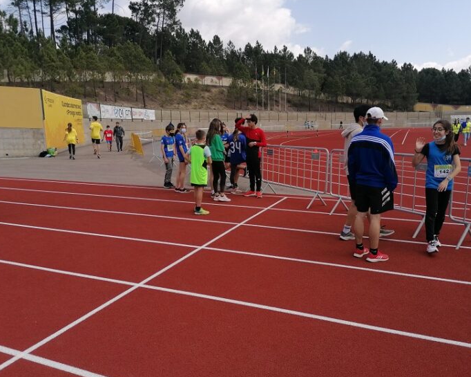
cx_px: 251
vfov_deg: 49.9
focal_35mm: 29
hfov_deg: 60.4
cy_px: 188
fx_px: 404
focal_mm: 4.75
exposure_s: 1/1325
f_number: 1.8
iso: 50
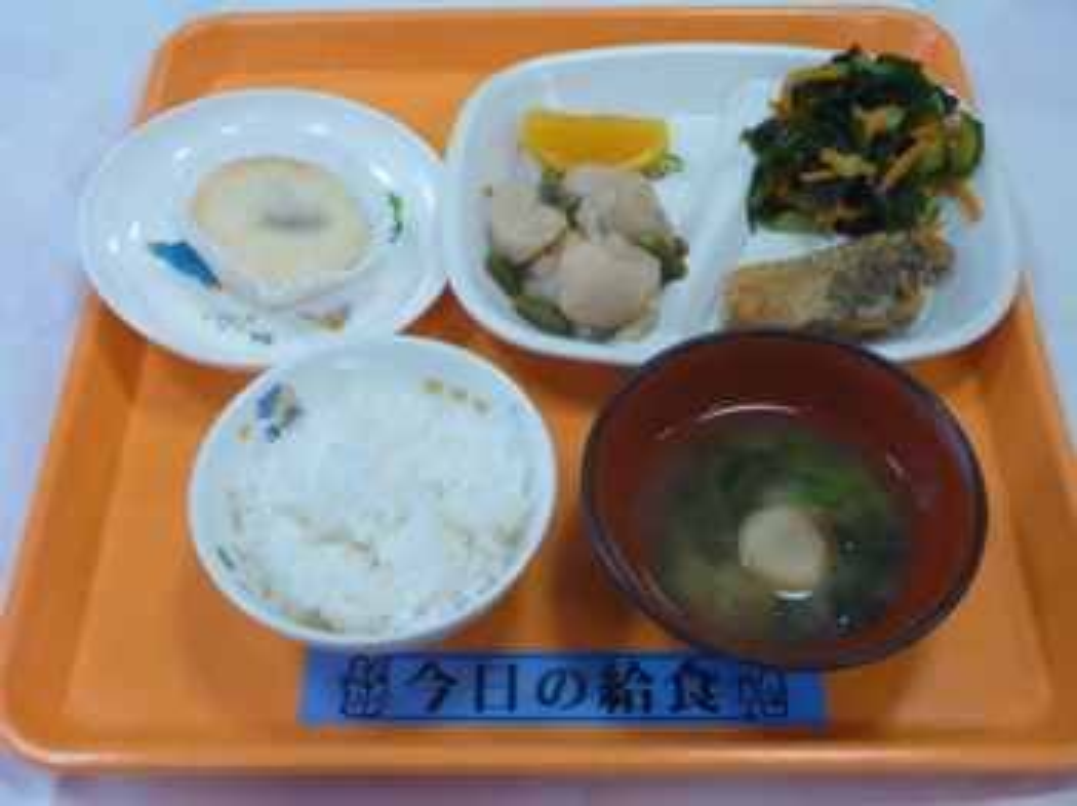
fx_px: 1275
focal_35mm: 41
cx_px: 538
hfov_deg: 45.8
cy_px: 403
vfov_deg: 35.1
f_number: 4.2
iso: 400
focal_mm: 7.4
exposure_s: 1/60
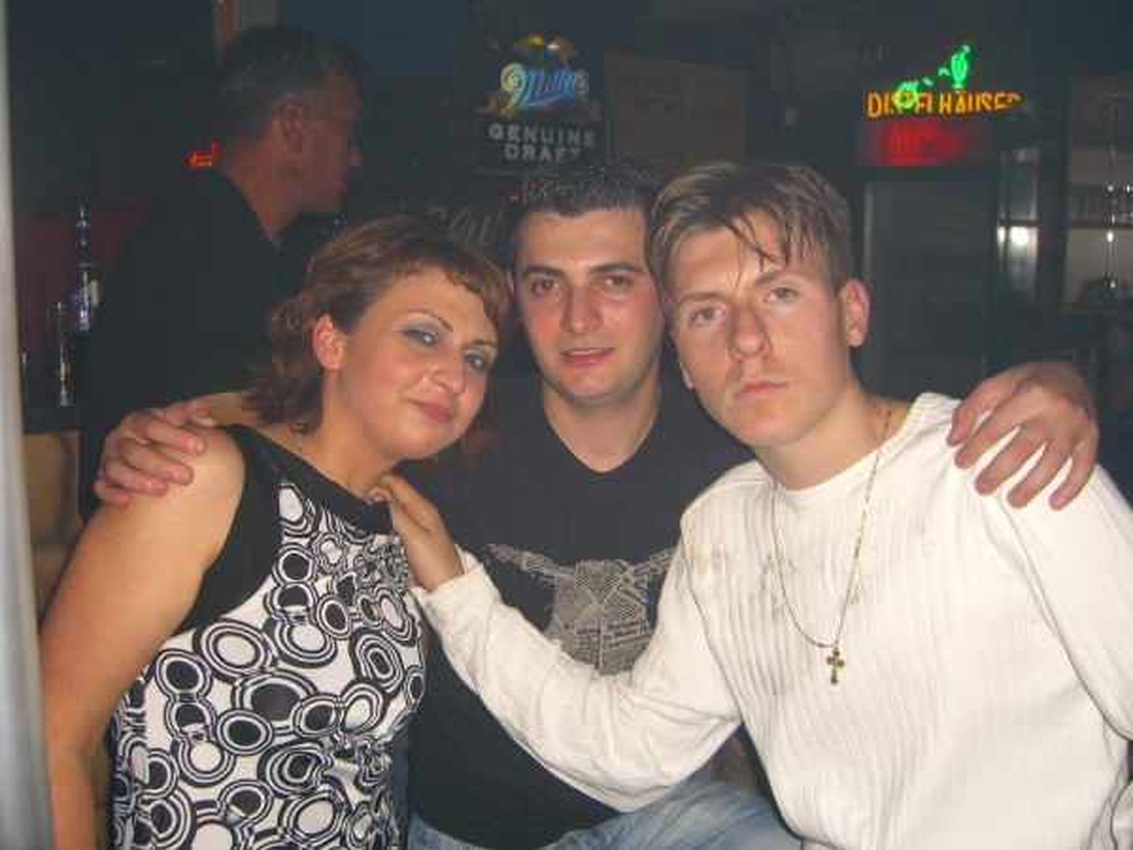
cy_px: 425
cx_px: 566
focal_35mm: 38
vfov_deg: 37.7
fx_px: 1244
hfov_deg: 49.0
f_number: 2.8
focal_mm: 7.9
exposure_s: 1/60
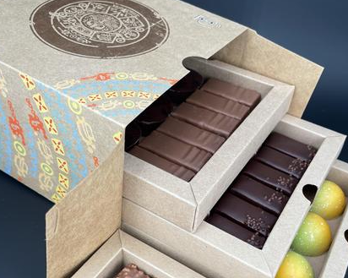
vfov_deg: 39.4
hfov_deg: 49.1
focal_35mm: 37
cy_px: 194
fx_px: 381
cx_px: 167
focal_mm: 4.2
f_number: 1.6
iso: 32
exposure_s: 1/126
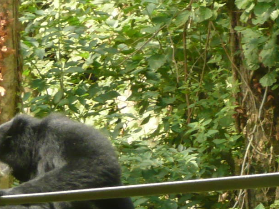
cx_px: 256
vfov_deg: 2.6
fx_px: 4608
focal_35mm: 572
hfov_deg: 3.5
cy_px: 210
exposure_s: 1/80
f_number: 4.8
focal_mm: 24.2
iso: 200
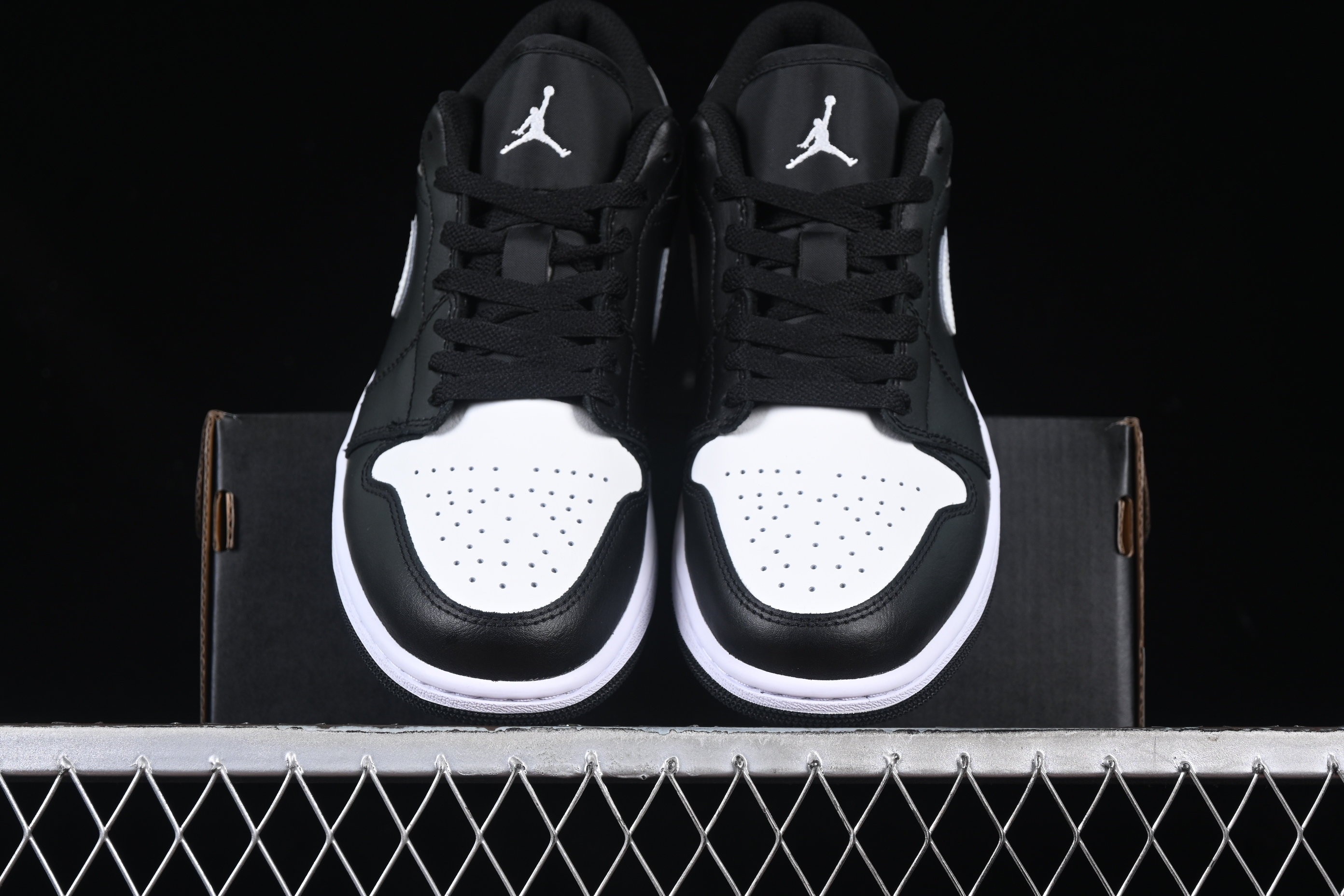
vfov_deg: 18.2
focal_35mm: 75
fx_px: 2800
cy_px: 448
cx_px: 672
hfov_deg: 27.0
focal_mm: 50
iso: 160
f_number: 6.3
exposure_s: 1/60
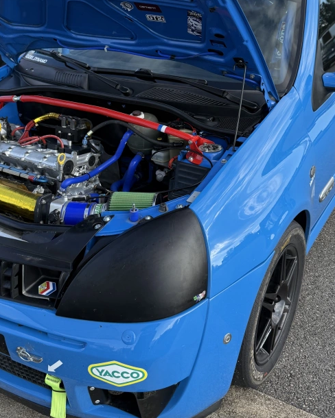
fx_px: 508
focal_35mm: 41
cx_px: 153
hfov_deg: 36.5
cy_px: 148
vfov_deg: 44.3
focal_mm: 6.76
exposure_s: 1/1385
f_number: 1.78
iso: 100
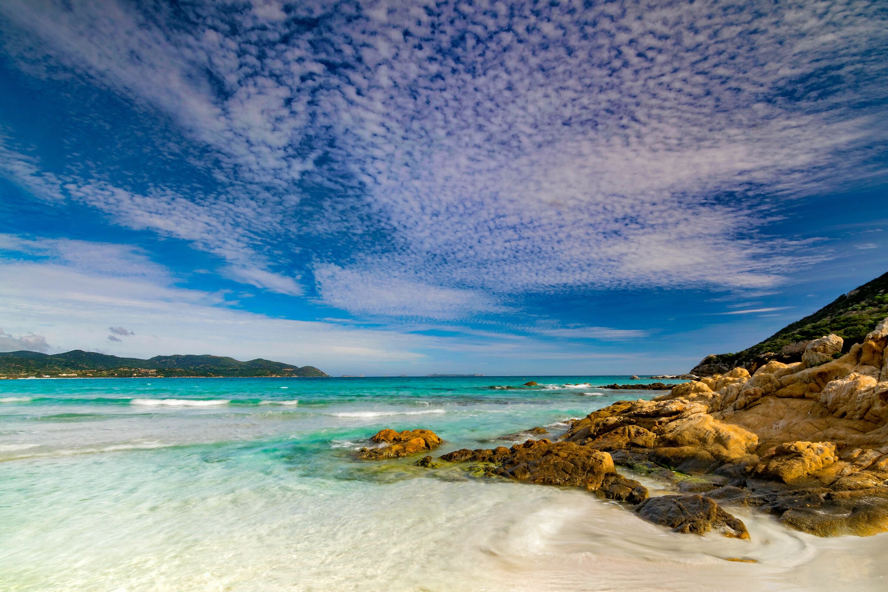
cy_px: 296
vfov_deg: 72.1
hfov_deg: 95.0
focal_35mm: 16
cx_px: 444
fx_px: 407
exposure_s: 1/3
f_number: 22
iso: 100
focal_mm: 11
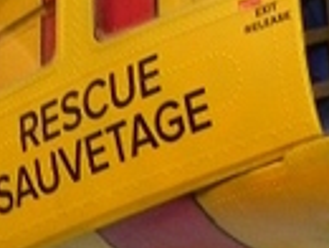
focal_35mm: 252
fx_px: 2400
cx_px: 635
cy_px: -35
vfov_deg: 5.9
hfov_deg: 7.6
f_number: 3.2
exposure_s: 1/30
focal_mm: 7.3
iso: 289
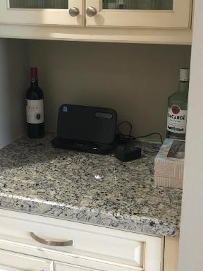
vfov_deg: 34.3
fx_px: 438
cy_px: 121
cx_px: 83
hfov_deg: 26.1
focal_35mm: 56
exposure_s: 1/17
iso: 40
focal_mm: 3.99
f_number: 1.8
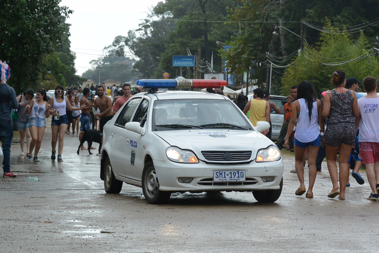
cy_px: 126
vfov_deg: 8.0
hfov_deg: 11.9
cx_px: 190
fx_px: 1811
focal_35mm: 172
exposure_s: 1/1000
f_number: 5.6
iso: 160
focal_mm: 64
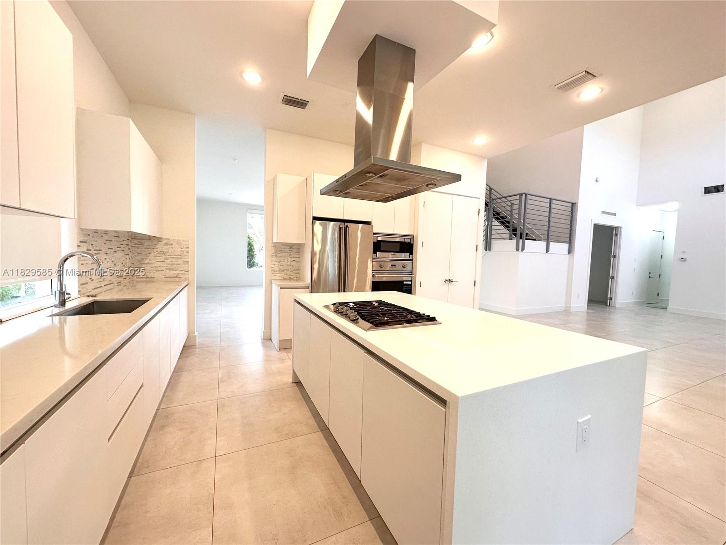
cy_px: 272
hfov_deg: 102.1
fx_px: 294
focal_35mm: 14
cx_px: 363
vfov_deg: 85.7
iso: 125
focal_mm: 2.22
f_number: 2.2
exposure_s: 1/120
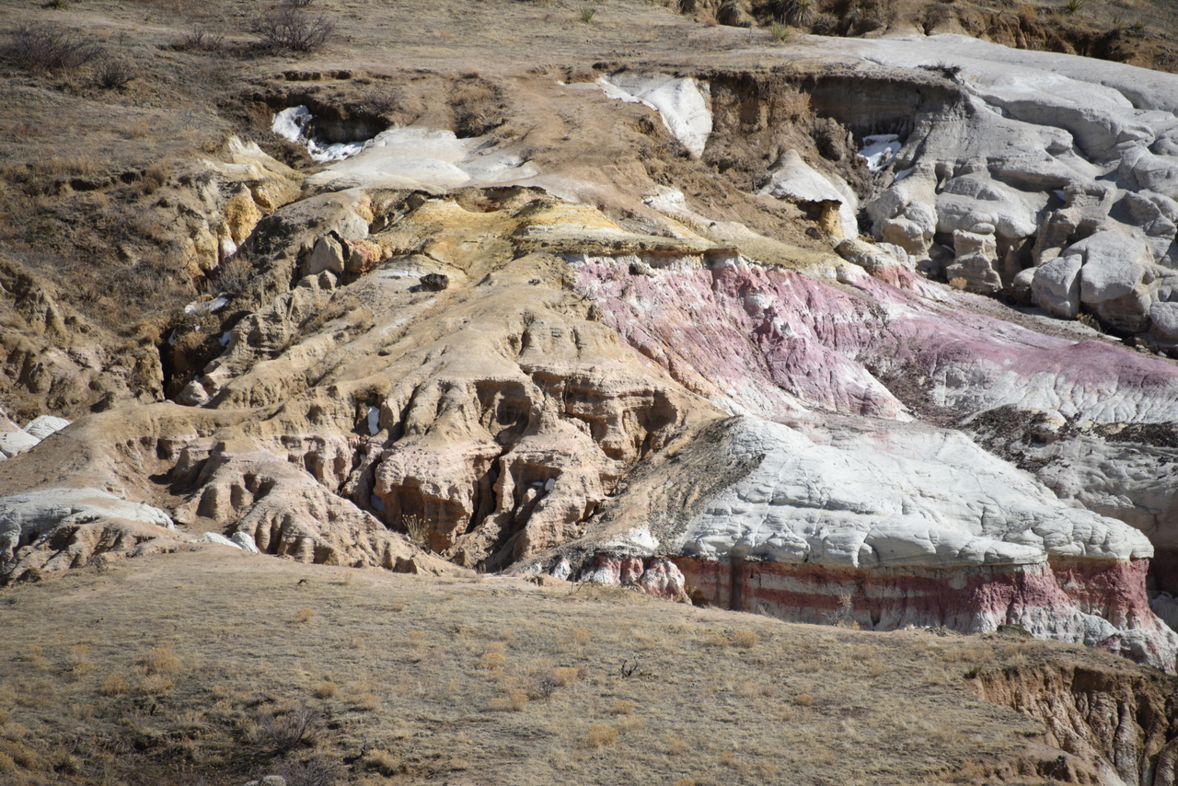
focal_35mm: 300
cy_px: 393
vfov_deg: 4.6
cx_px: 589
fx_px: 9818
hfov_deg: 6.9
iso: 100
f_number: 6.3
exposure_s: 1/640
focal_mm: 300
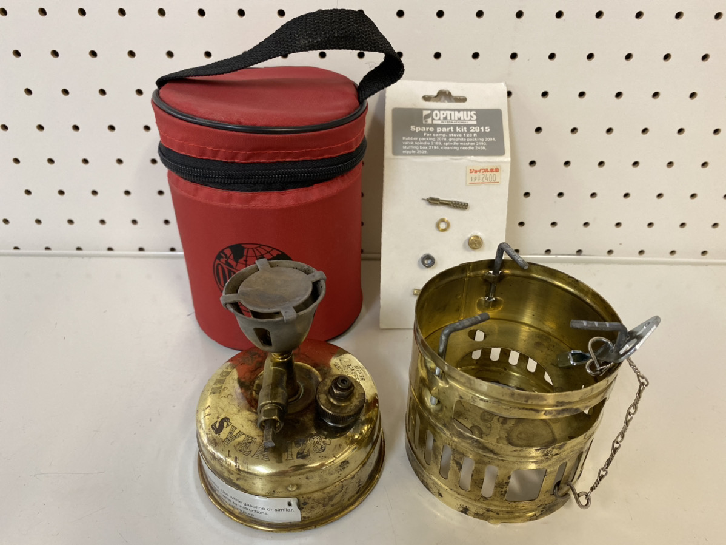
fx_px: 545
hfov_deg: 67.3
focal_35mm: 26
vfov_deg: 53.0
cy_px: 272
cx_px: 363
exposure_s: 1/50
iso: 160
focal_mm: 4.25
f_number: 1.8
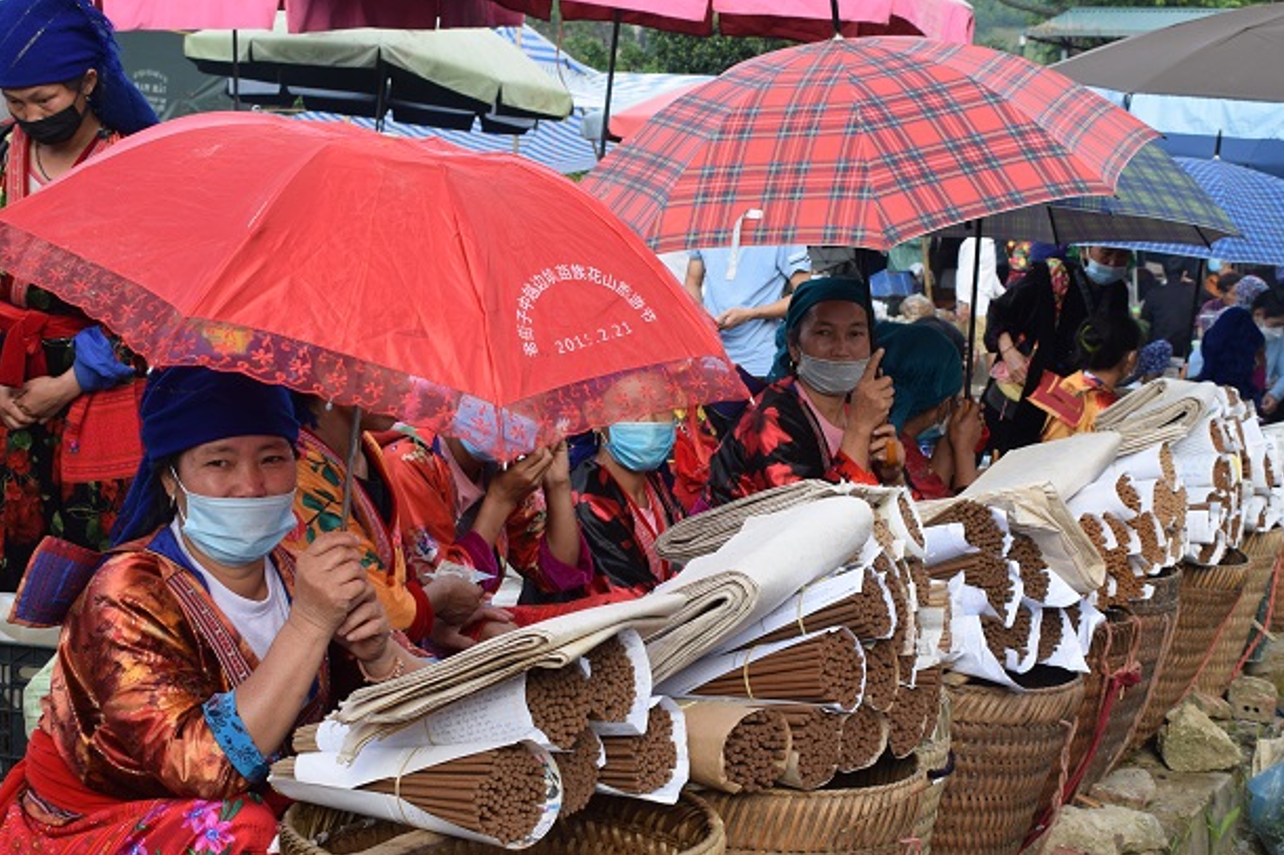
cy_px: 479
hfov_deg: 31.1
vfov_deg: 21.0
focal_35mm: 65
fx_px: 2307
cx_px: 721
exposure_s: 1/250
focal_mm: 31
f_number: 8
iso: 320
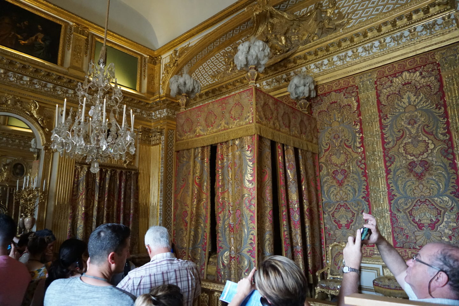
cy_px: 153
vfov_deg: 53.1
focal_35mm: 24
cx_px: 230
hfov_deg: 73.7
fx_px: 306
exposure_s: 1/160
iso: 3200
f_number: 3.5
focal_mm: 16
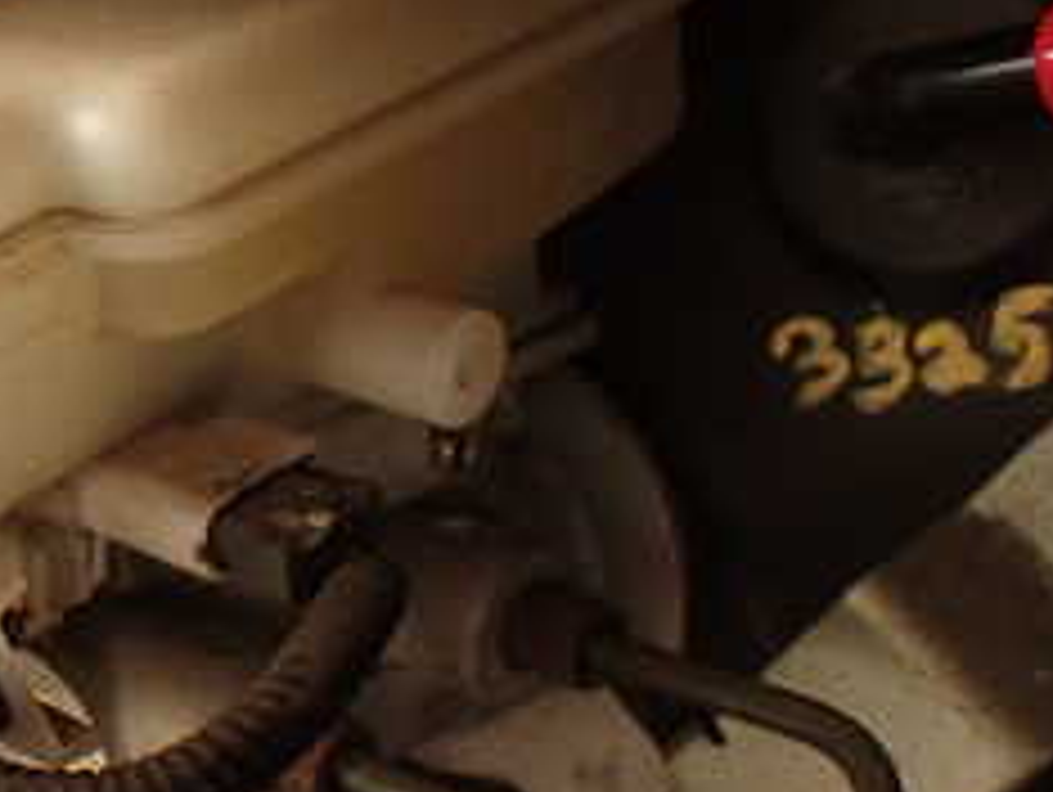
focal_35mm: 82
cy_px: 387
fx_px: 2497
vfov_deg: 18.0
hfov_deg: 21.7
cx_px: -279
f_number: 2.4
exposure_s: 1/60
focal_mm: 5.79
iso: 200
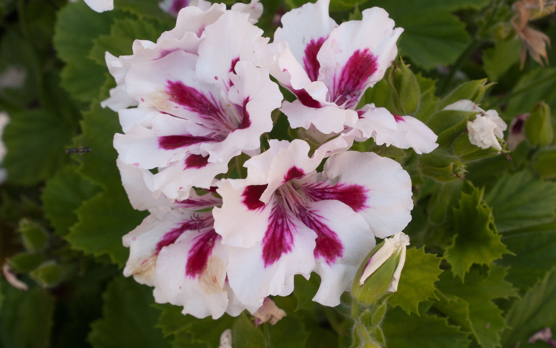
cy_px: 165
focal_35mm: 70
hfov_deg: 29.6
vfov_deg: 18.7
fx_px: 1053
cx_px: 280
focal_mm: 45
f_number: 11
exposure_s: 1/125
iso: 400
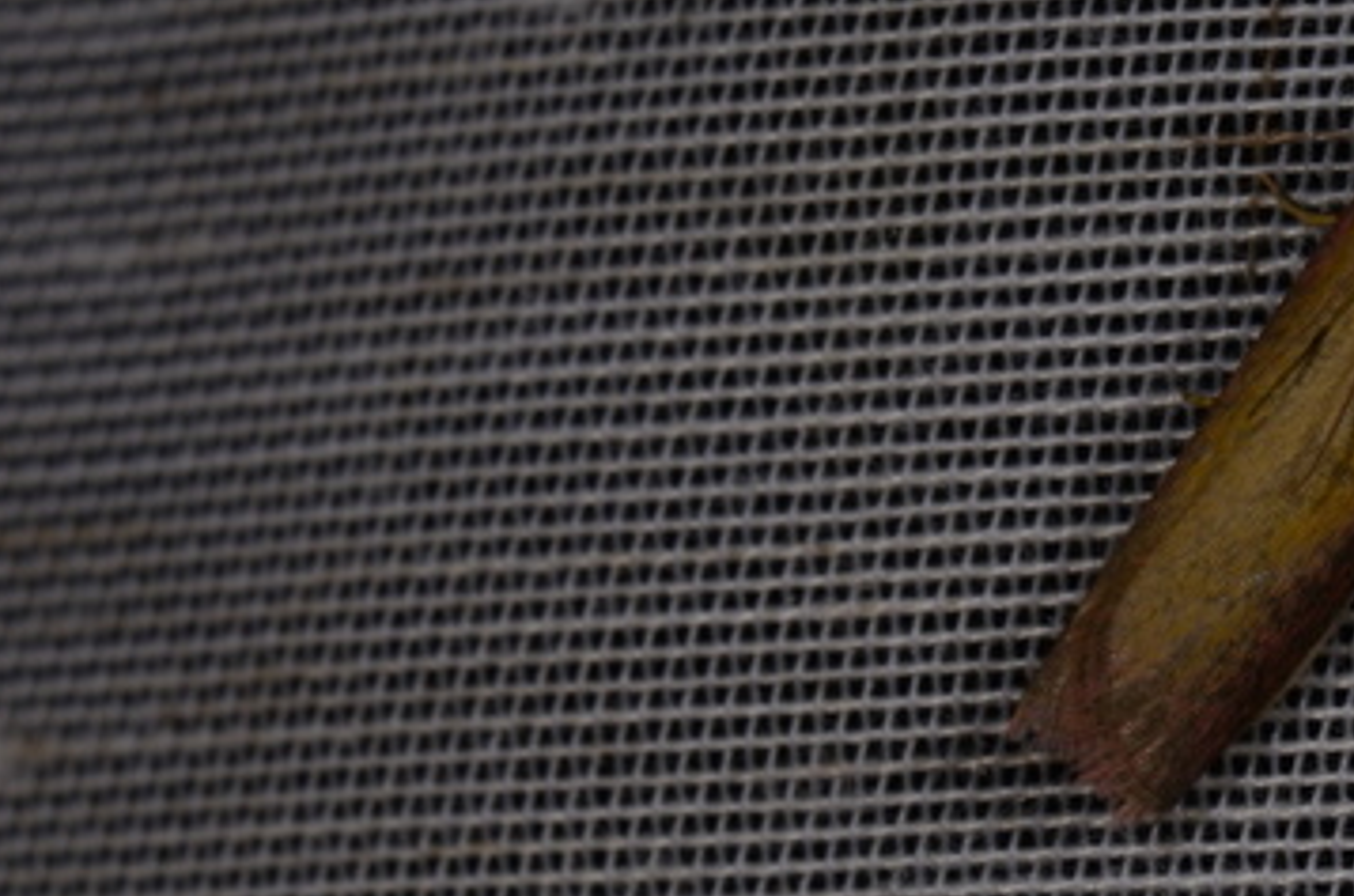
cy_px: 439
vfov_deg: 4.8
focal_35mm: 282
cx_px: 1324
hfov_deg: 7.3
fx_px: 10587
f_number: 22
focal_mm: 85
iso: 100
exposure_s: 1/60
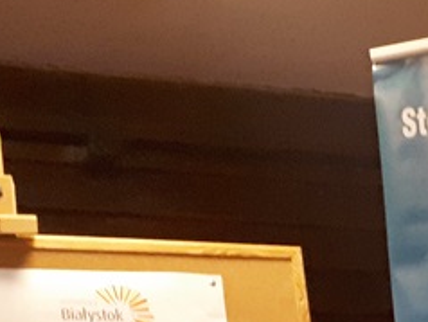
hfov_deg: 16.1
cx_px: 559
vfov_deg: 11.4
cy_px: 664
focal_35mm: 116
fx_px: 1436
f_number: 1.9
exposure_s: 1/17
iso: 320
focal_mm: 3.6
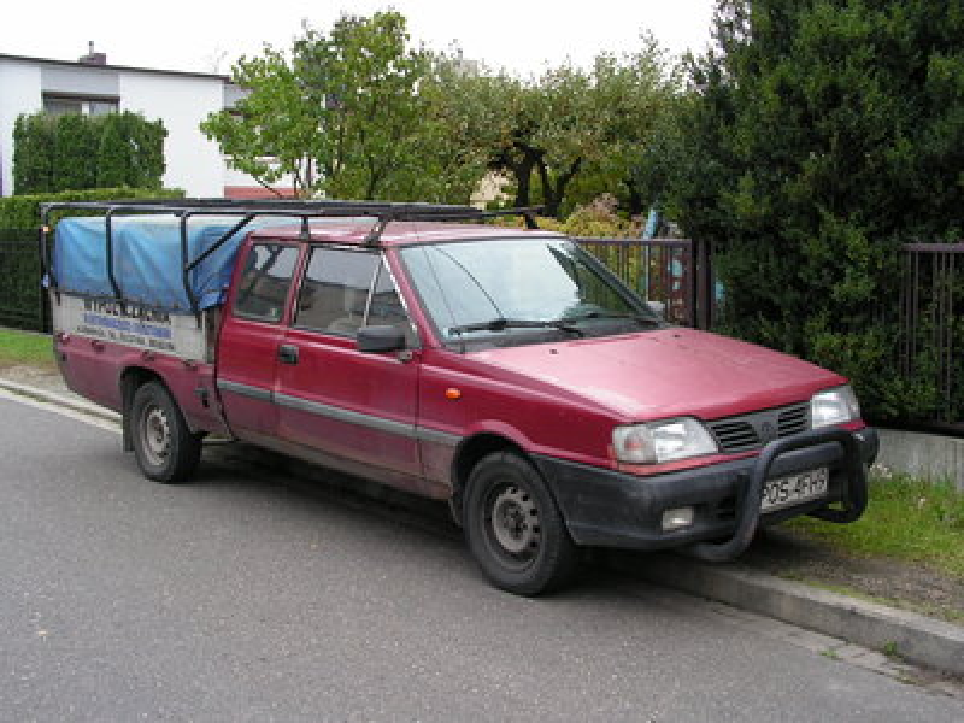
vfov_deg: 31.5
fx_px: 1281
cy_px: 362
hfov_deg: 41.2
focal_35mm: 46
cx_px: 482
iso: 64
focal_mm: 7.8
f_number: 3.2
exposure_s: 1/100
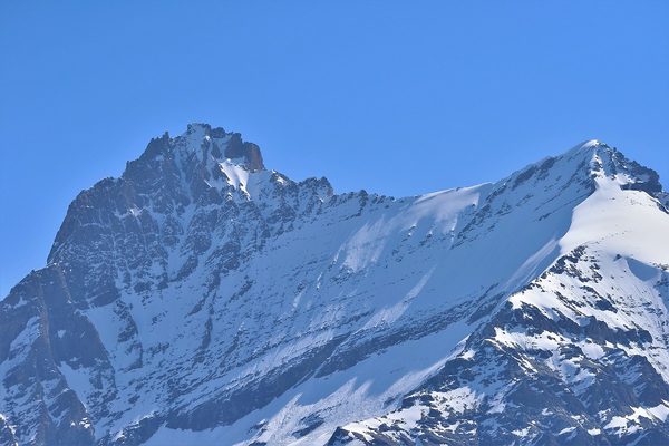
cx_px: 334
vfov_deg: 6.9
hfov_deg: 10.3
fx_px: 3716
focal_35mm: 200
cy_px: 223
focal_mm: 200
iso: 500
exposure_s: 1/5000
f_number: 7.1
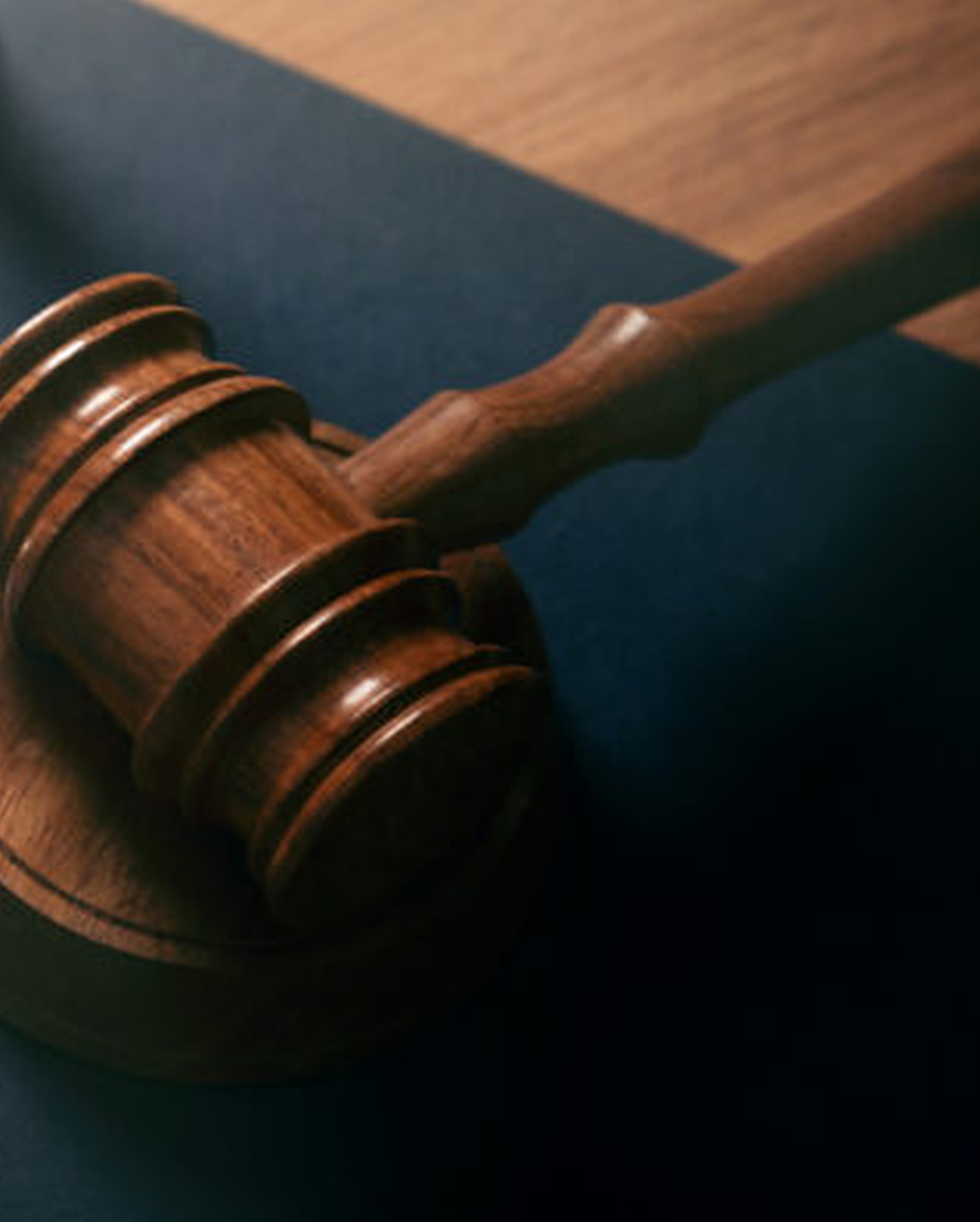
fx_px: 4634
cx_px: 3
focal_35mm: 128
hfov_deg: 11.9
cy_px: 520
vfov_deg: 15.0
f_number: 6.3
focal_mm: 70
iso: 250
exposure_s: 1/125
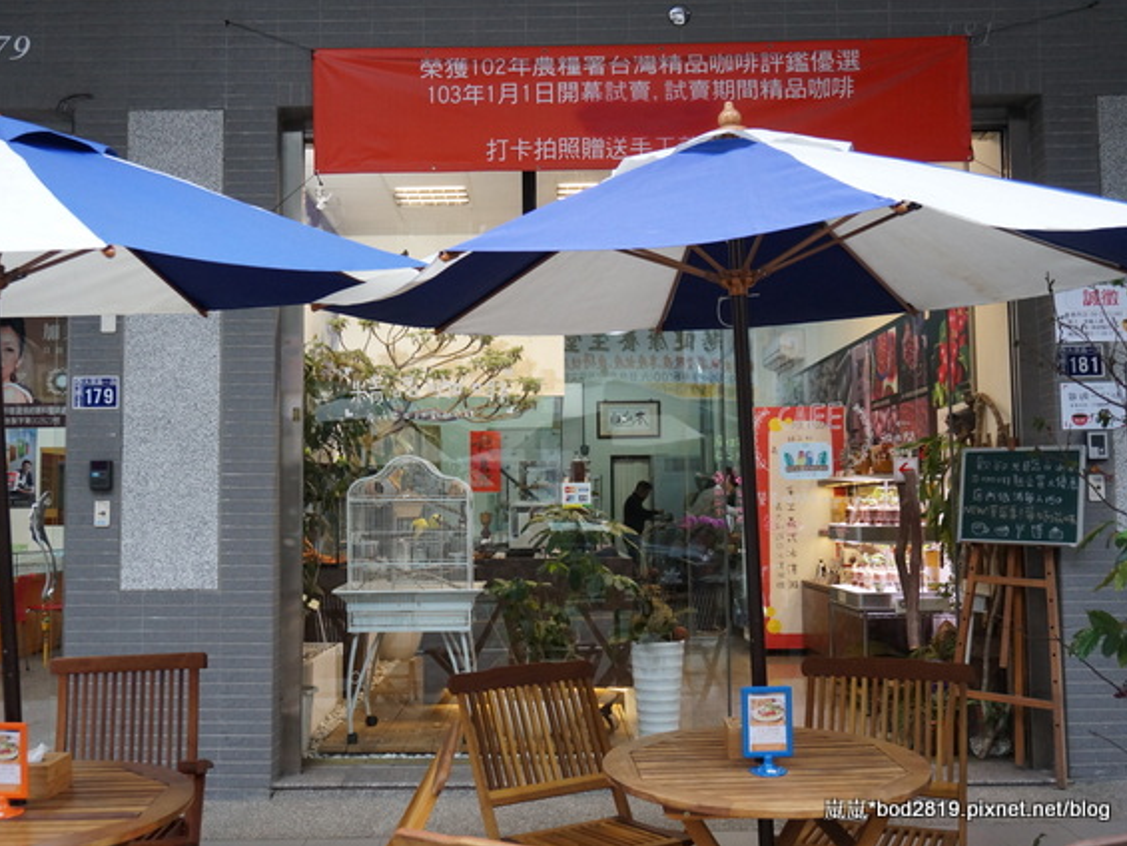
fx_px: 1223
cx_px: 505
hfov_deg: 49.4
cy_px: 423
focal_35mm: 38
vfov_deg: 38.2
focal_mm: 23
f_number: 4
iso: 1000
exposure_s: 1/160
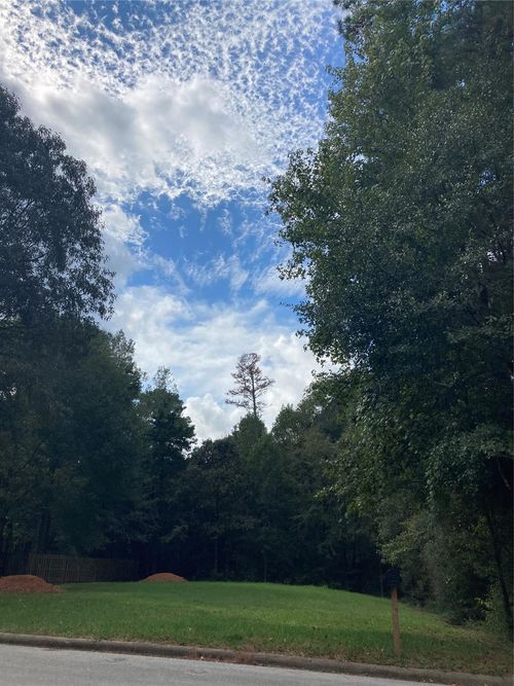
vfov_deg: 63.5
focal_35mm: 28
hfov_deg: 49.7
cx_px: 257
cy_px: 343
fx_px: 555
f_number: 1.8
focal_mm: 3.99
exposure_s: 1/3745
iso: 25
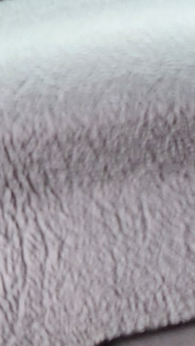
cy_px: -262
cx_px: 855
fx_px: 1941
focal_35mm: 211
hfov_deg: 5.0
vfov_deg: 9.7
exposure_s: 1/180
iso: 64
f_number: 1.8
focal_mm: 5.4
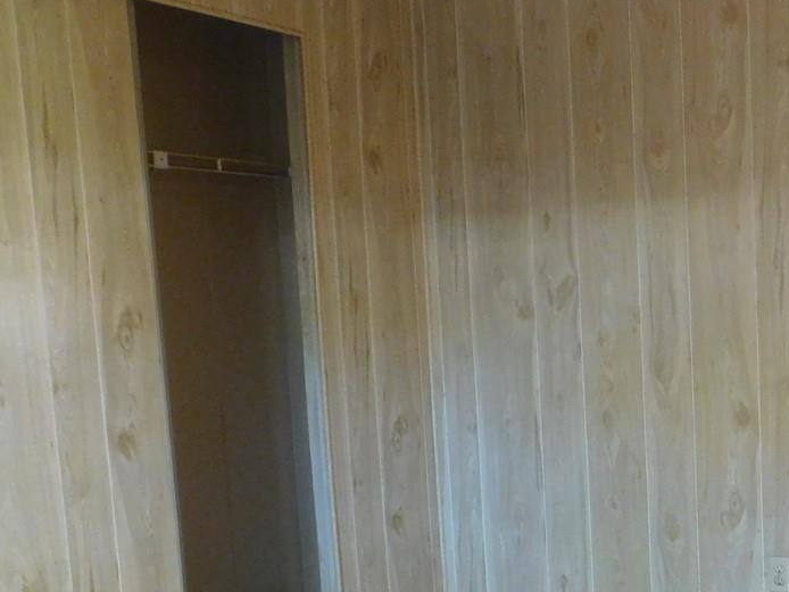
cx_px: 728
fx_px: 1208
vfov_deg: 27.2
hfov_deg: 34.0
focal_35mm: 53
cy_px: 437
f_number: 3
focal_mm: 4
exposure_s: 1/20
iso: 400
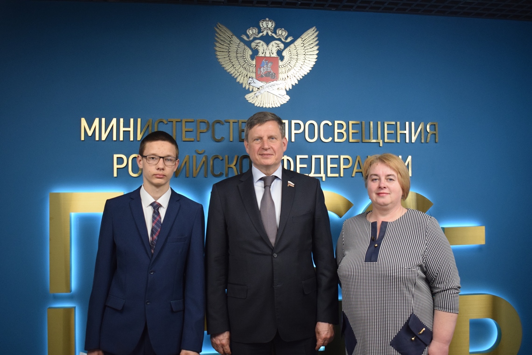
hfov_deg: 53.1
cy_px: 178
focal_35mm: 36
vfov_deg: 36.9
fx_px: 532
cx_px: 266
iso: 2000
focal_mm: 24
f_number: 4
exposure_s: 1/60
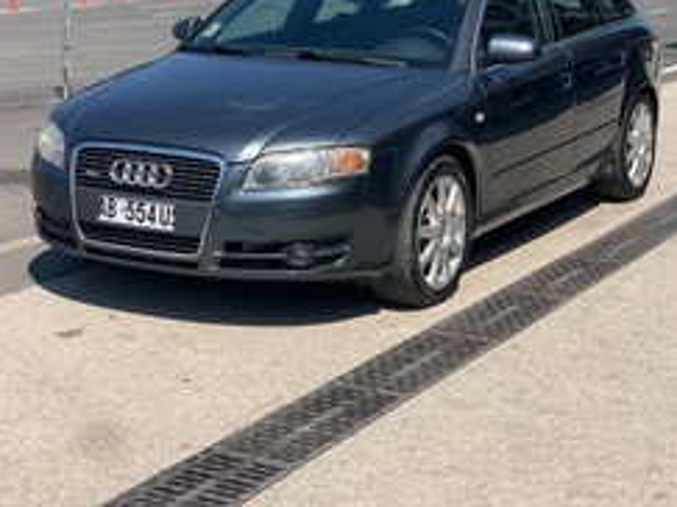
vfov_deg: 19.0
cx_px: 276
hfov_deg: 25.3
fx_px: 1505
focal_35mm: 77
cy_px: 148
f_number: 2.4
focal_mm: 6
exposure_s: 1/1170
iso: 16
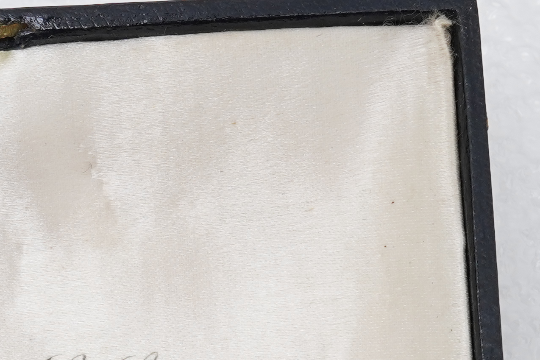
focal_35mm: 139
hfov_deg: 14.6
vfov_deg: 9.6
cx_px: 39
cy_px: 496
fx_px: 2085
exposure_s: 1/100
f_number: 20
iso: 500
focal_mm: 30
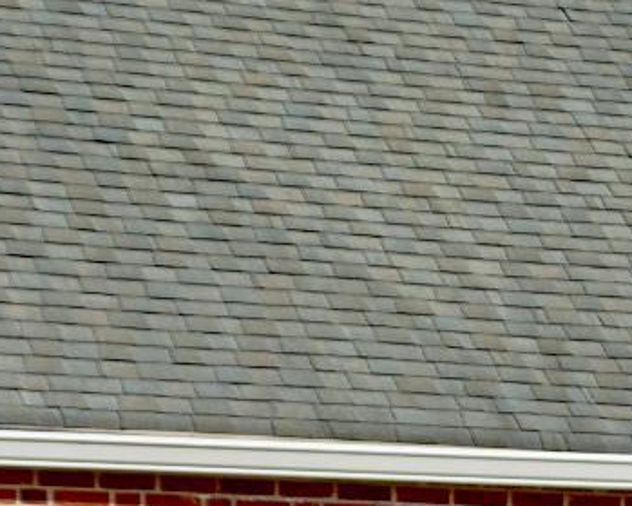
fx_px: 4637
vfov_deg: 6.2
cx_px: 802
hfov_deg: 7.7
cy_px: 654
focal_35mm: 248
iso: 140
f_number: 4
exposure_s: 1/2000
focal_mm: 30
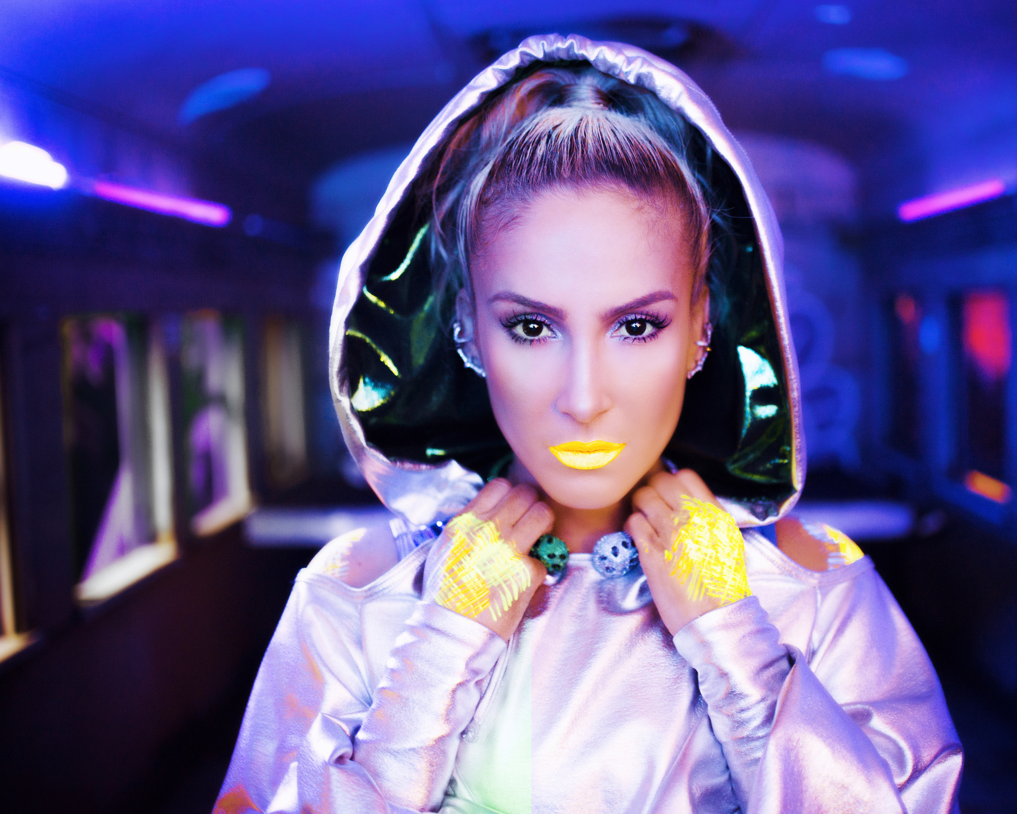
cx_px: 591
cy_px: 404
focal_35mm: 40
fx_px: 1204
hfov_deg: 45.6
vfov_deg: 37.3
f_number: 1.8
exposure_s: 1/30
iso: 1250
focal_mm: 35
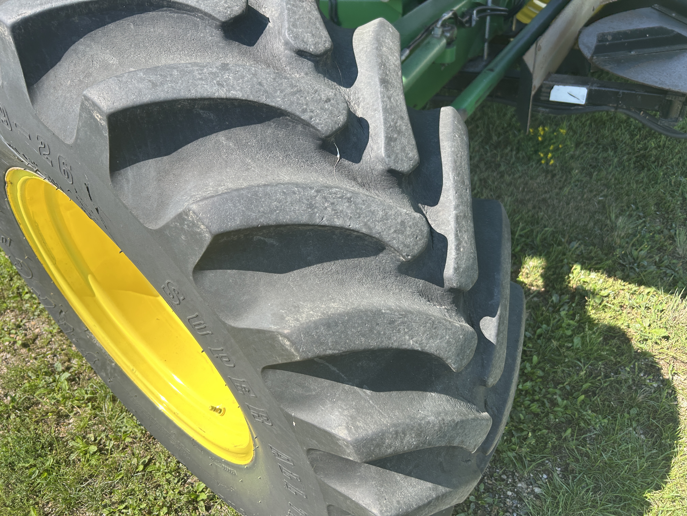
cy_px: 258
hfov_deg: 67.3
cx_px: 344
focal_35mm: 26
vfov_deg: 53.1
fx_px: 516
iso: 50
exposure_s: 1/1089
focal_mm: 5.7
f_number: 1.5
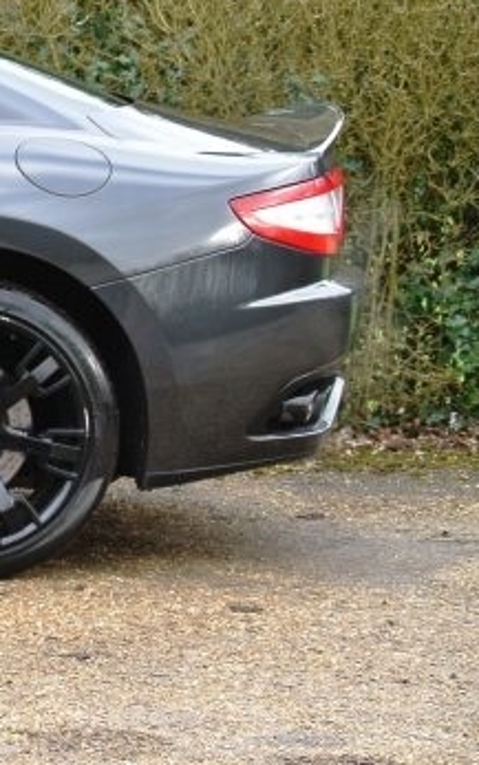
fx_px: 5220
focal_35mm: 250
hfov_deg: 5.1
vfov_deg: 8.4
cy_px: 343
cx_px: -640
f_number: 3.8
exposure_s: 1/60
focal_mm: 30.9
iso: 110
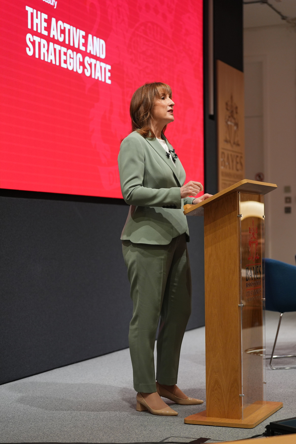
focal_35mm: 70
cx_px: 148
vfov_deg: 28.8
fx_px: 863
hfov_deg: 19.5
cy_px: 222
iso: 1000
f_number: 2.8
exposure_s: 1/250
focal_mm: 70
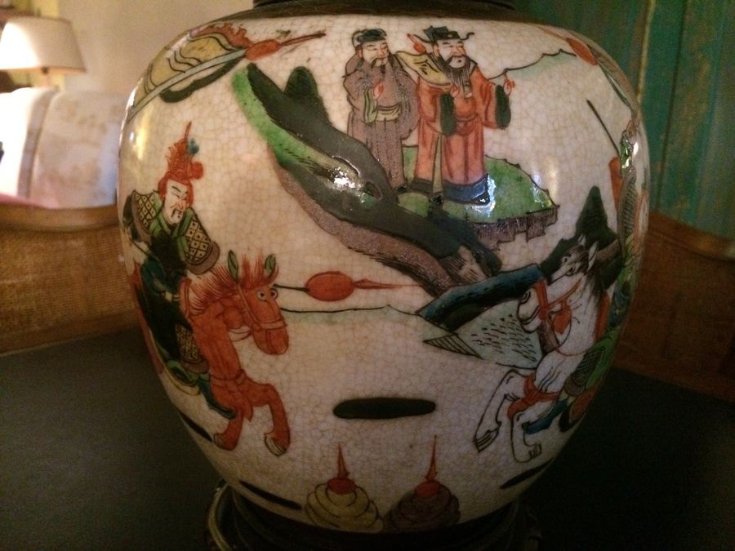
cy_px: 276
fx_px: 637
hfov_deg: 60.0
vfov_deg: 46.8
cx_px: 368
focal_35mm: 30
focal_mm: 4.12
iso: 500
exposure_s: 1/15
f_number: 2.2
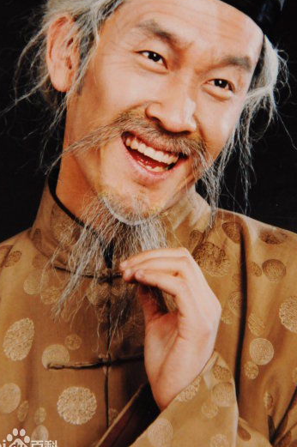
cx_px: 157
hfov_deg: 3.5
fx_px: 4926
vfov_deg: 5.2
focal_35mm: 397
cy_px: 187
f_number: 5.6
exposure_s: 1/125
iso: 1600
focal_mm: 200
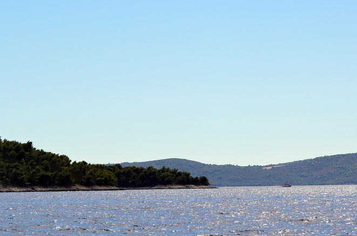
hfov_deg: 12.1
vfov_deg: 8.0
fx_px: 1680
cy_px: 112
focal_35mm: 170
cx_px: 214
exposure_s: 1/8000
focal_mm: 75
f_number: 5.6
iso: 900
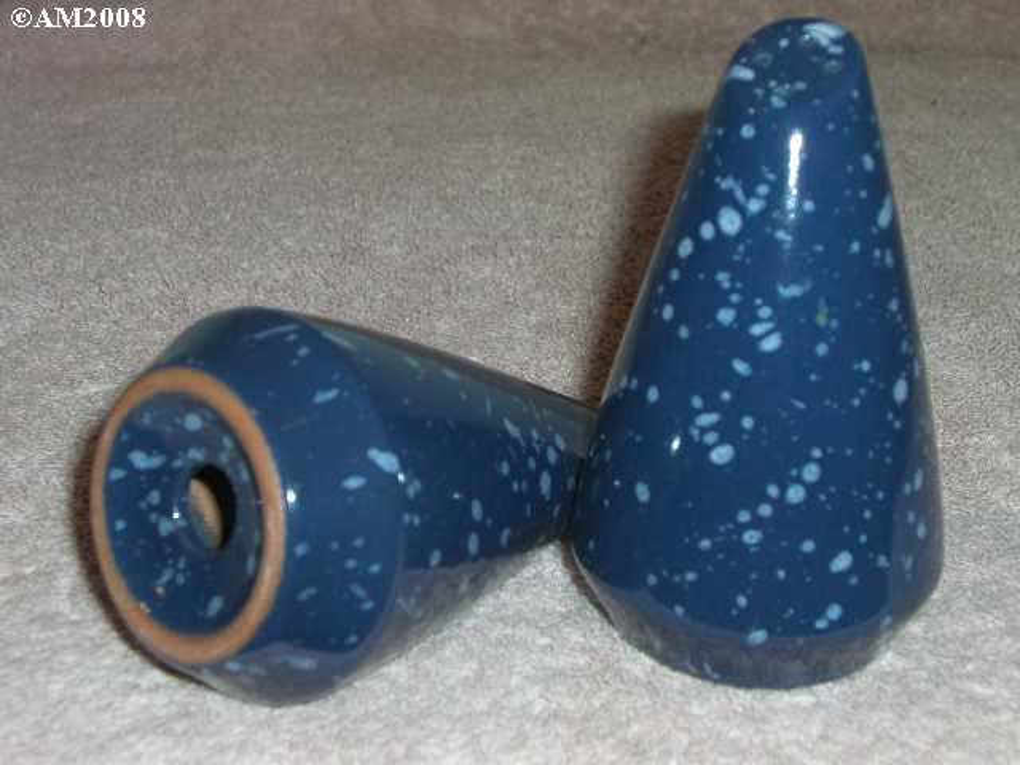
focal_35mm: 66
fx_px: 1945
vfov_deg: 22.3
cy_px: 382
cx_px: 510
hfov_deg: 29.4
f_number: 7.6
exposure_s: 1/30
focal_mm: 13.7
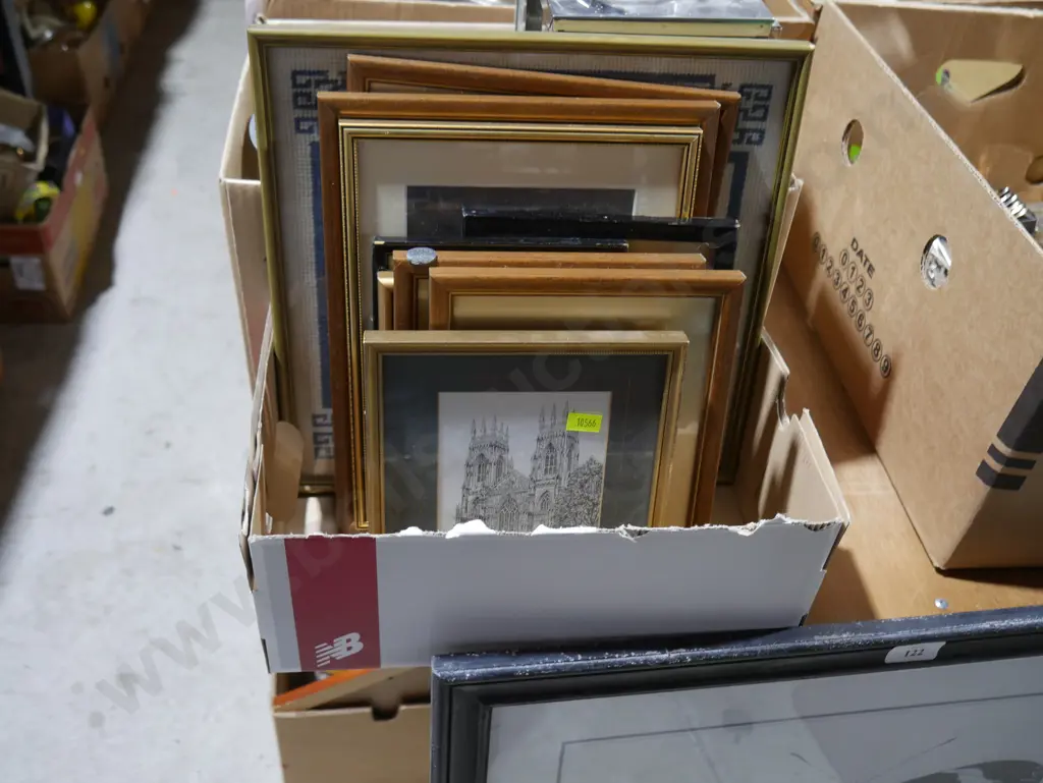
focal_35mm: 32
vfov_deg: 44.2
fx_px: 965
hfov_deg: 56.8
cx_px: 522
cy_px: 392
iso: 500
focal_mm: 16
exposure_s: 1/60
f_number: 3.6
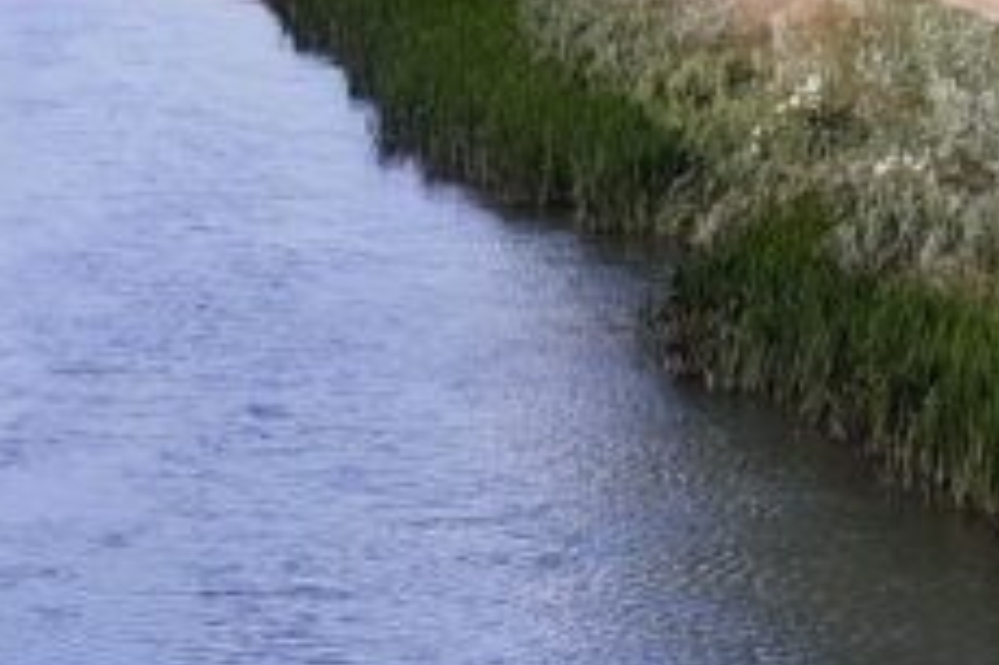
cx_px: 556
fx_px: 3522
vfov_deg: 10.8
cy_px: 396
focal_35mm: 127
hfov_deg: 16.1
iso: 40
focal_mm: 3.92
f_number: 1.7
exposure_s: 1/418
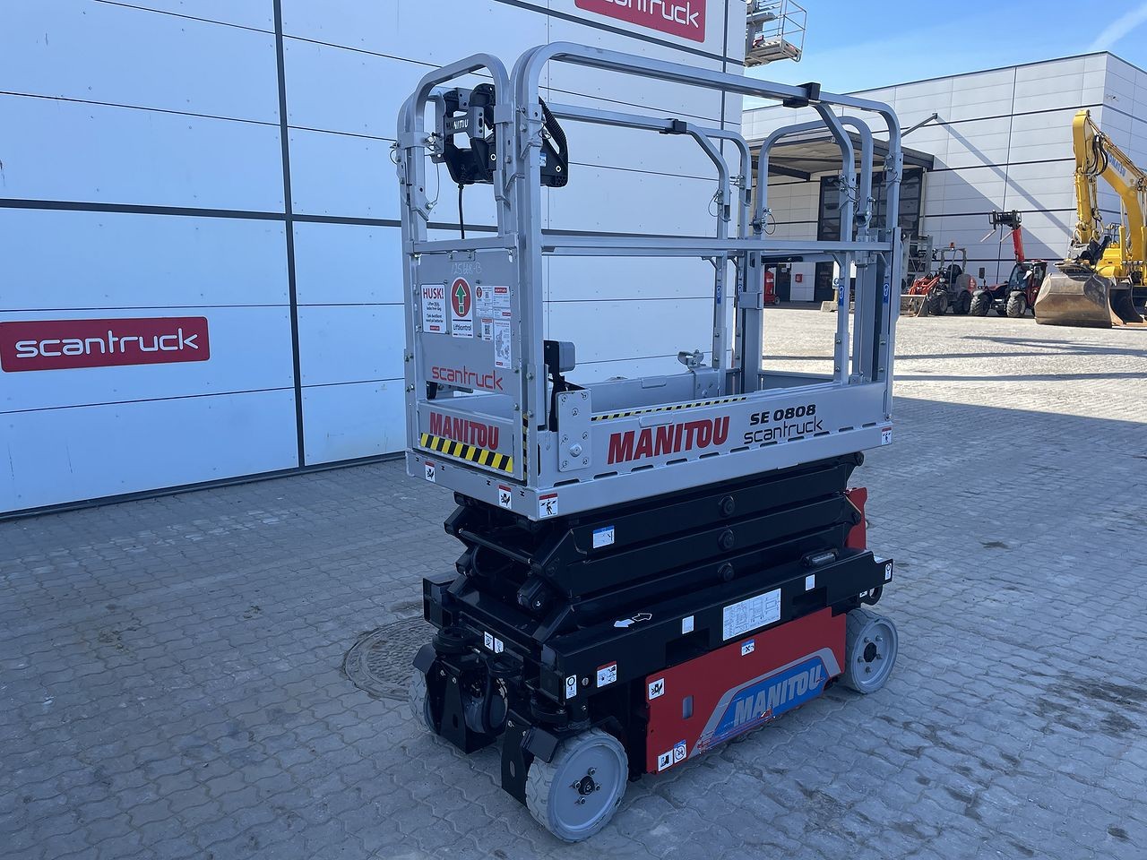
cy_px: 430
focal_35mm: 26
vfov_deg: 53.1
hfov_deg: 67.3
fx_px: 862
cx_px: 574
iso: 32
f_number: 1.6
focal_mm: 4.2
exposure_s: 1/1014
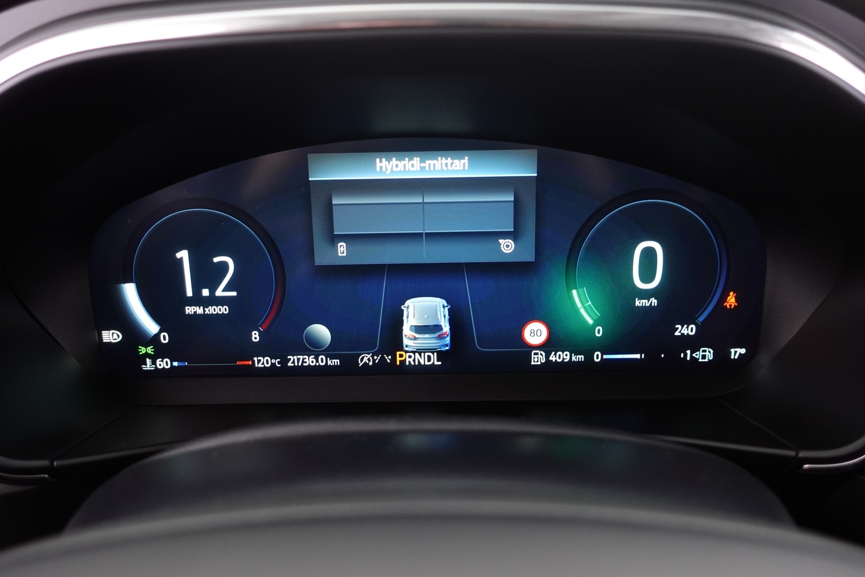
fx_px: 697
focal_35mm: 29
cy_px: 288
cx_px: 432
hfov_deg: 63.7
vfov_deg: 45.0
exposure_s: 1/8
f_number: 2.5
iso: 800
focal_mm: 11.21
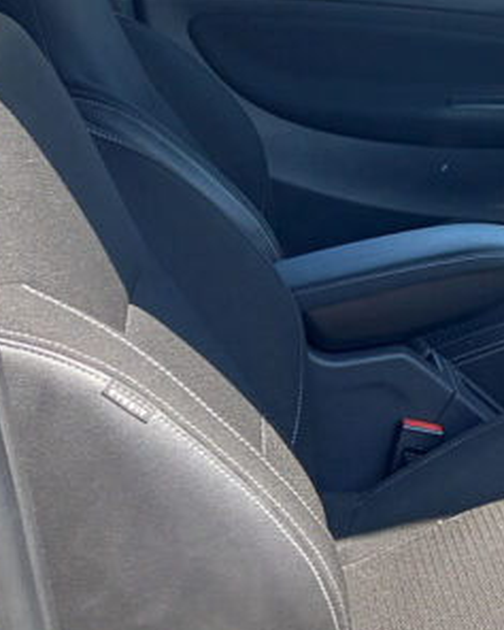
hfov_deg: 20.8
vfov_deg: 28.6
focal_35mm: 66
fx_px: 1230
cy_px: 245
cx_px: 683
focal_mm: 4.6
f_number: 2
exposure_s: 1/100
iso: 40
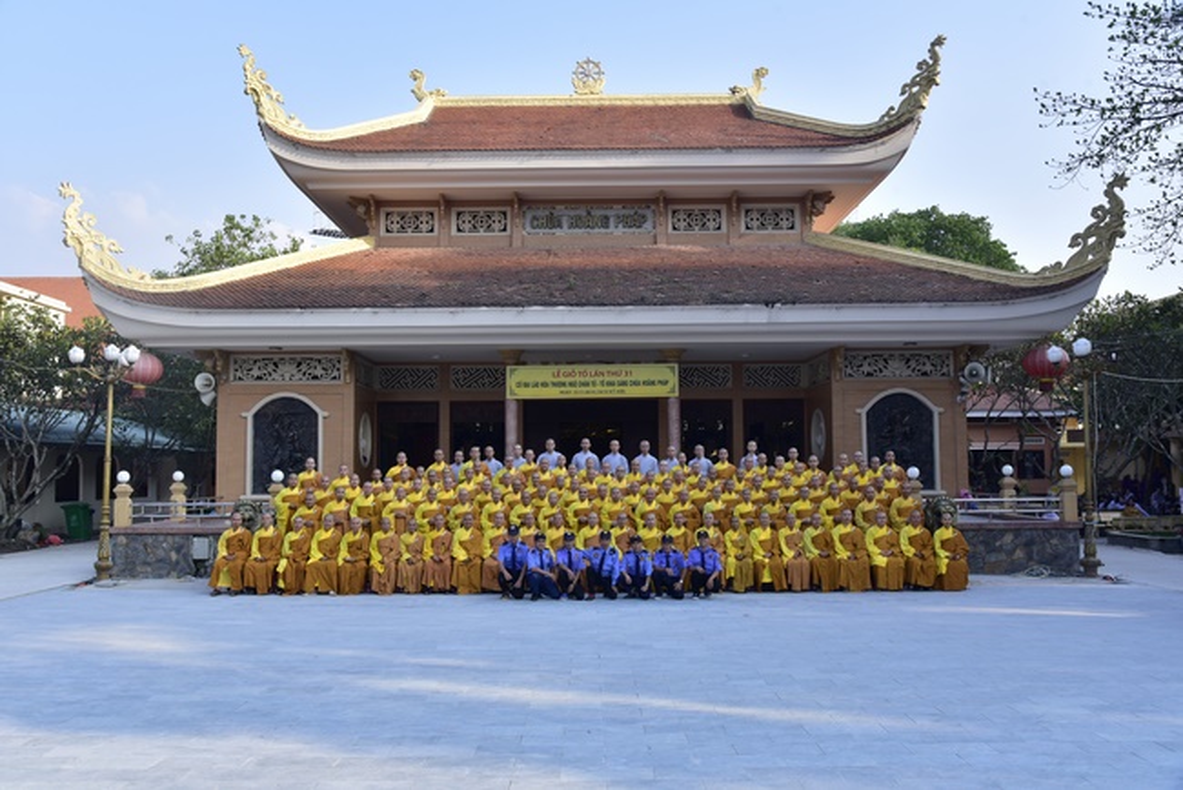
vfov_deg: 41.2
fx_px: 1052
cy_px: 395
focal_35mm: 32
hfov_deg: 58.7
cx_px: 592
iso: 320
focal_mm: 32
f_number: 10
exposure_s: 1/200
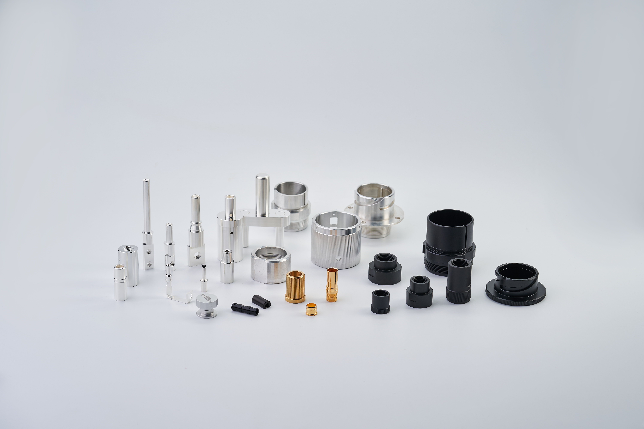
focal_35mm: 90
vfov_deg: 15.2
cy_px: 214
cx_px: 322
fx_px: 1610
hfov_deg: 22.6
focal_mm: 90
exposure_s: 1/200
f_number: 7.1
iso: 200
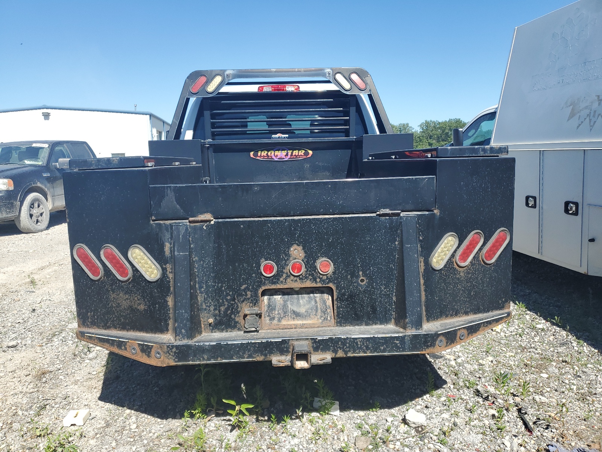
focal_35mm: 26
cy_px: 226
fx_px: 452
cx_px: 301
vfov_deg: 53.1
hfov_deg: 67.3
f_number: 1.5
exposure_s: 1/2500
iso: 50
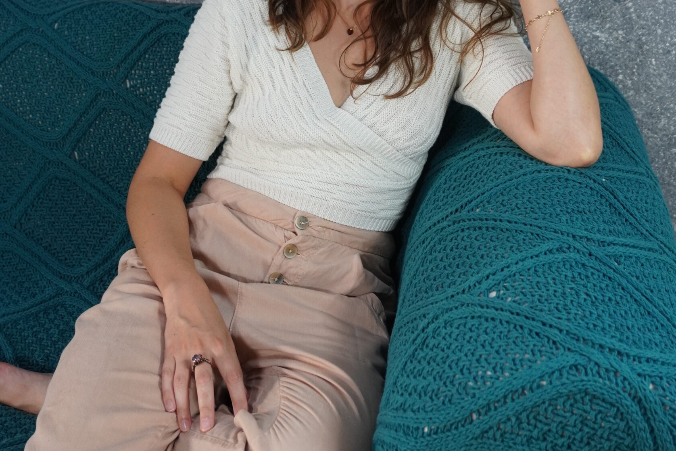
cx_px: 337
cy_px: 81
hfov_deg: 36.2
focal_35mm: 55
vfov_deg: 24.2
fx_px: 1033
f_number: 4.5
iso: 1000
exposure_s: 1/160
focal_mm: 24
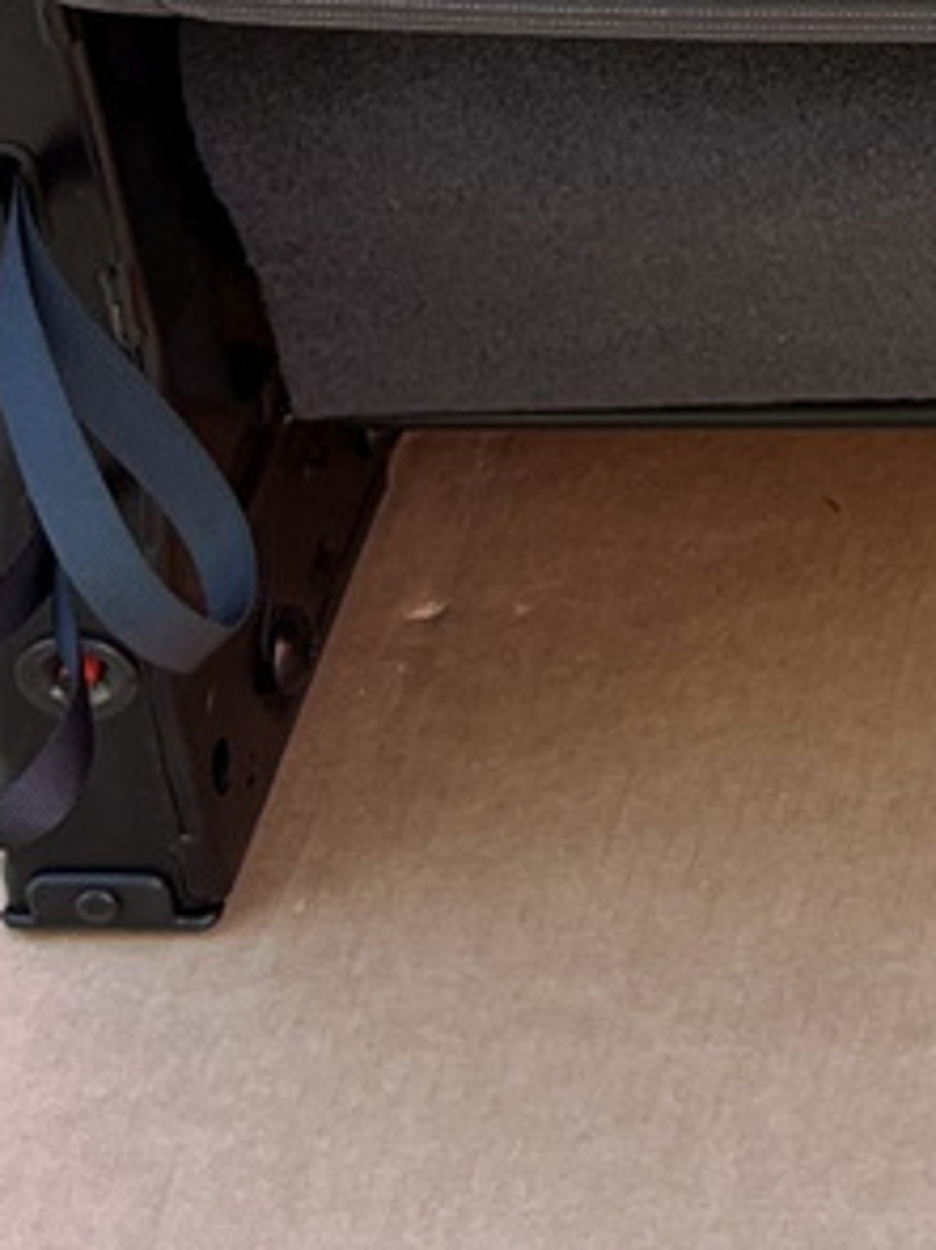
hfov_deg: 9.5
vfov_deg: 12.8
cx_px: 2122
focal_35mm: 141
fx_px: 5087
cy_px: -928
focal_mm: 5.1
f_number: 1.6
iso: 80
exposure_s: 1/121
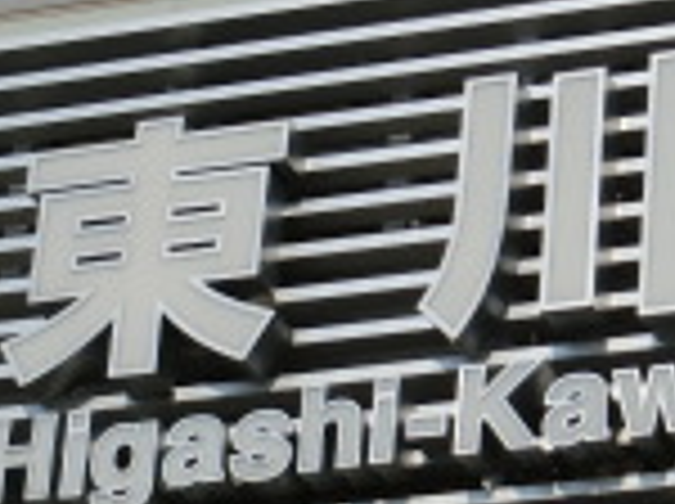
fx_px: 4322
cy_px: 225
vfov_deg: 6.7
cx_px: 549
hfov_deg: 8.9
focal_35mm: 222
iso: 80
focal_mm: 9.3
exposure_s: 1/400
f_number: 9.4
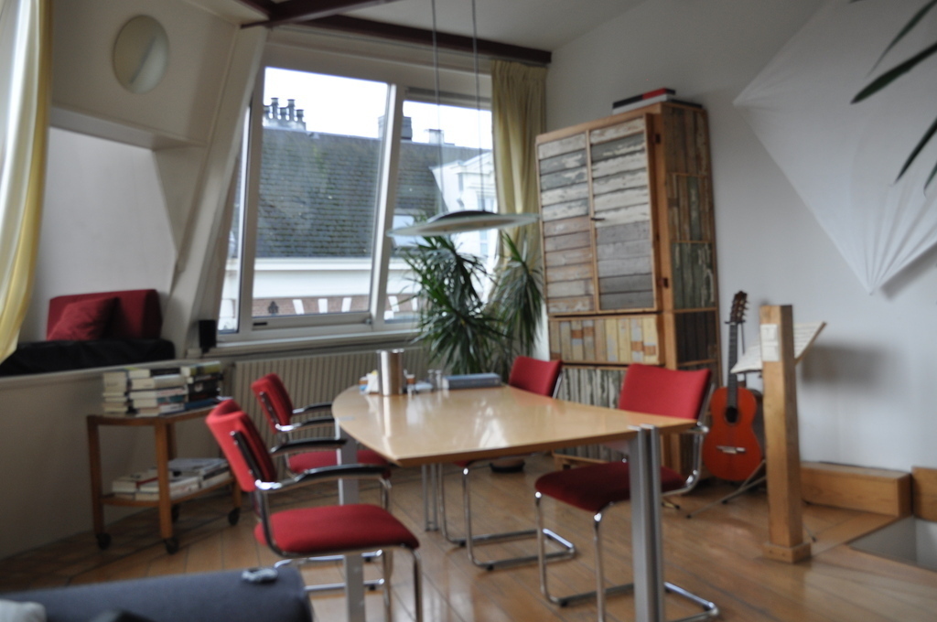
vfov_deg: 39.9
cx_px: 468
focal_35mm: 33
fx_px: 858
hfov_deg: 57.3
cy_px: 311
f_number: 5.6
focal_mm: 22
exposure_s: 1/125
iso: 280
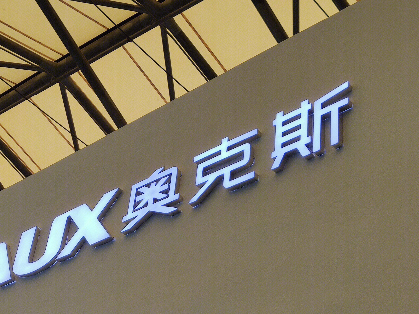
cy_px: 205
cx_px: 136
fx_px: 738
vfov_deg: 23.9
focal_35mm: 61
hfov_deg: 31.4
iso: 112
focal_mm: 4.75
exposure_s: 1/474
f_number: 1.75
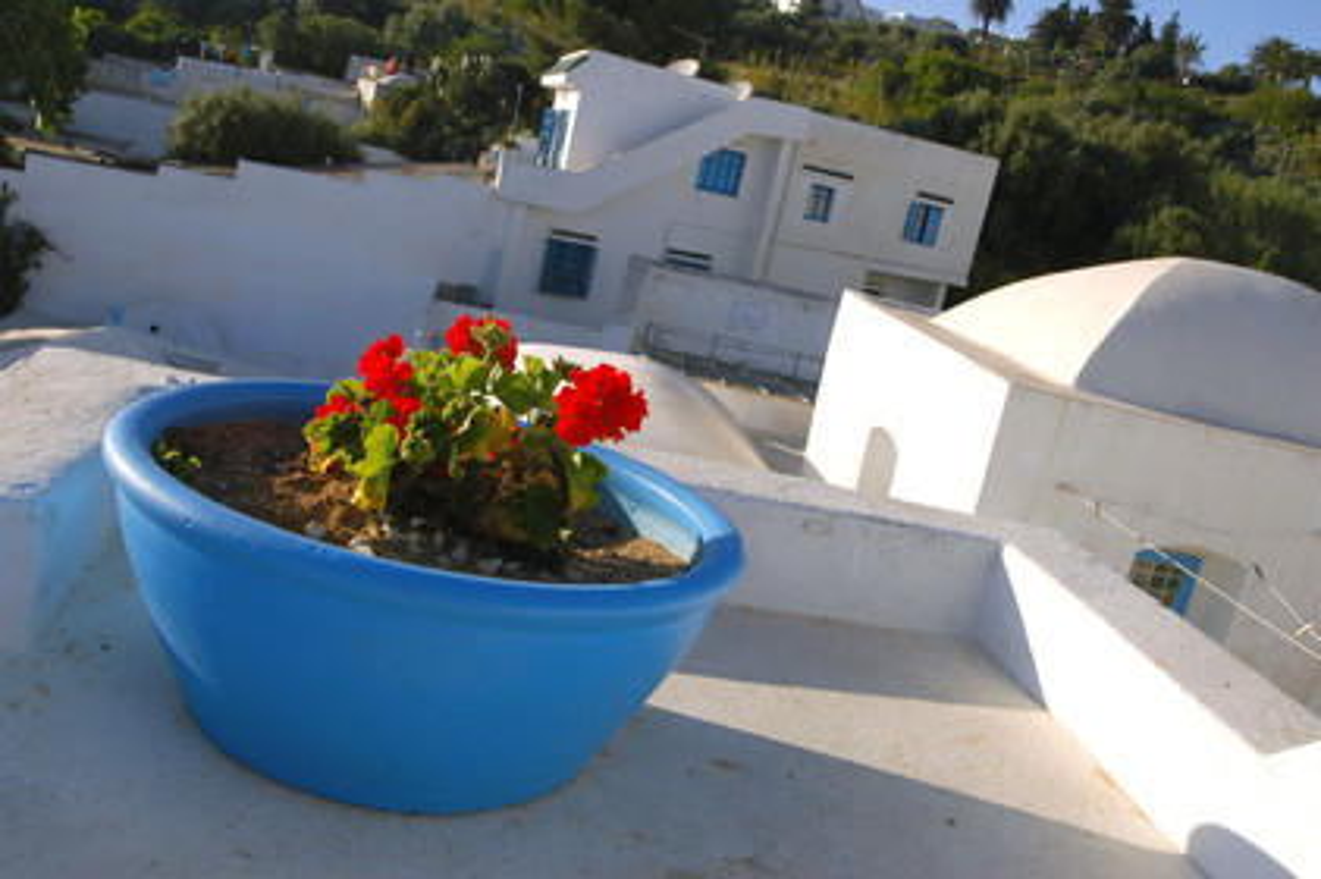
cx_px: 660
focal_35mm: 30
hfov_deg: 62.0
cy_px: 440
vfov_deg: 43.5
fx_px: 1100
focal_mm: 20
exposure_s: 1/125
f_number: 16
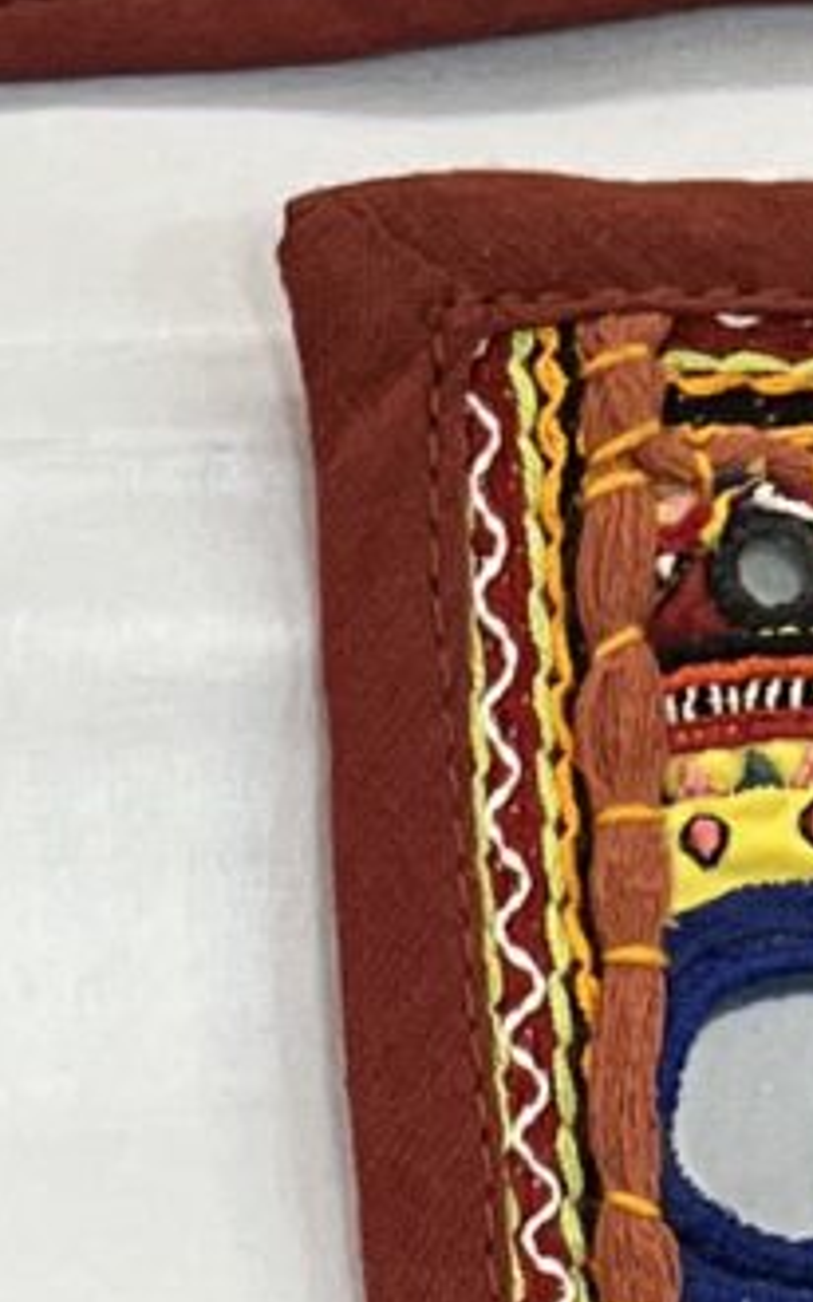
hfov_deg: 6.1
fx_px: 7593
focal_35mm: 214
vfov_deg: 8.9
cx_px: -458
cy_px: 3022
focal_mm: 5.7
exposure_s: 1/100
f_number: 1.5
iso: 100
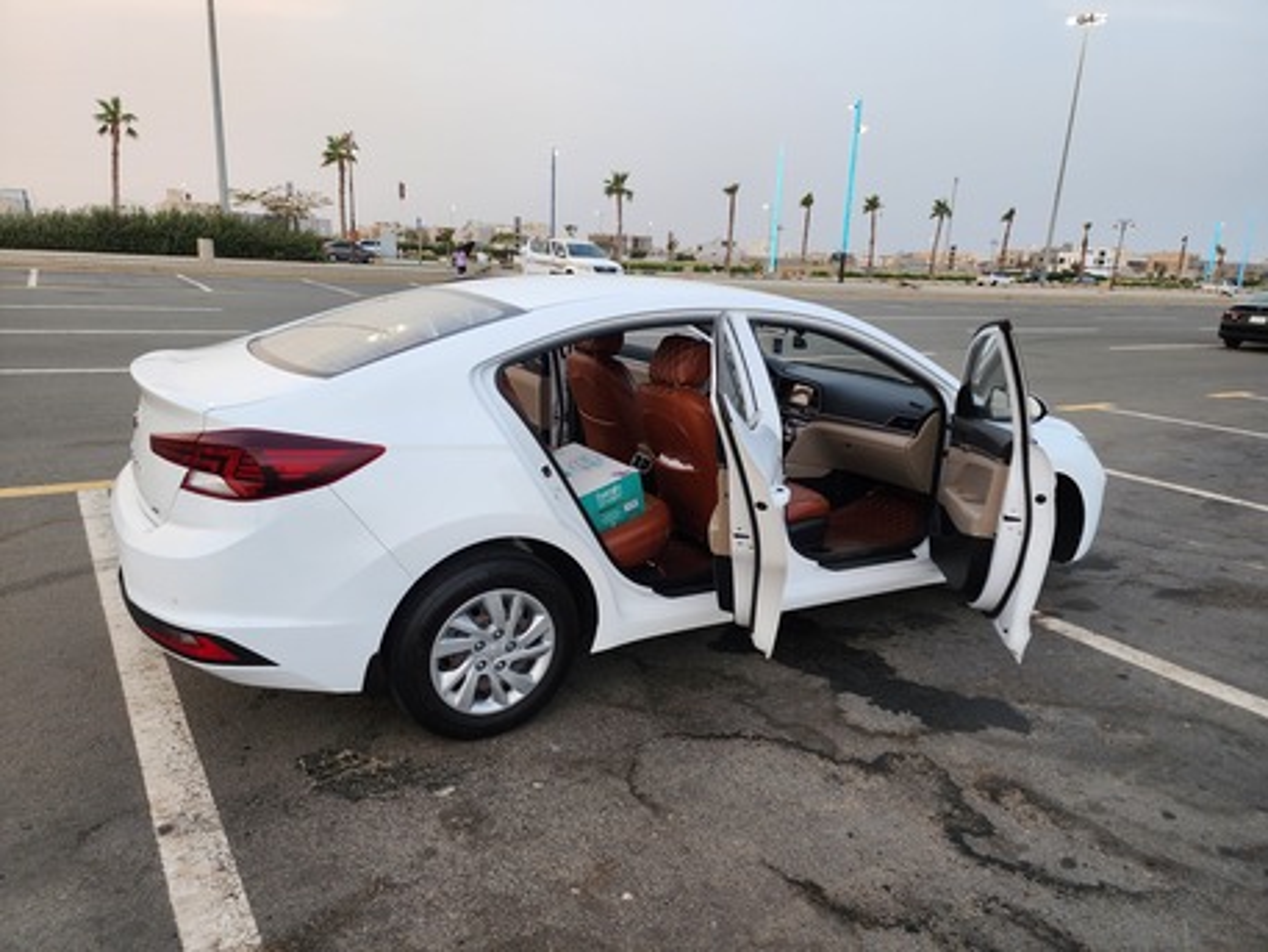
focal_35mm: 23
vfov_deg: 58.9
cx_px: 634
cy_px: 476
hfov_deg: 73.9
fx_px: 843
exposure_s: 1/180
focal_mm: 6.4
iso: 100
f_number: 1.8
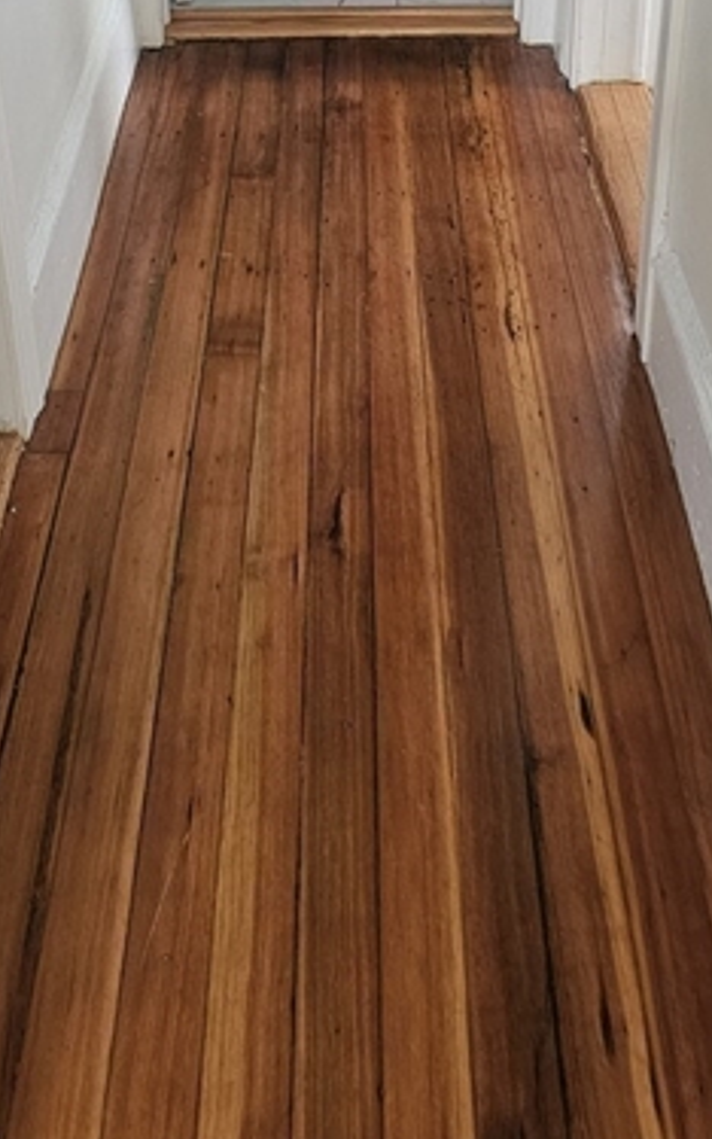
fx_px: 1551
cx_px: 304
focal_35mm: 50
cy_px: 104
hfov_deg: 25.8
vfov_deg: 37.5
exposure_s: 1/30
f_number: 1.7
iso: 640
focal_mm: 6.3
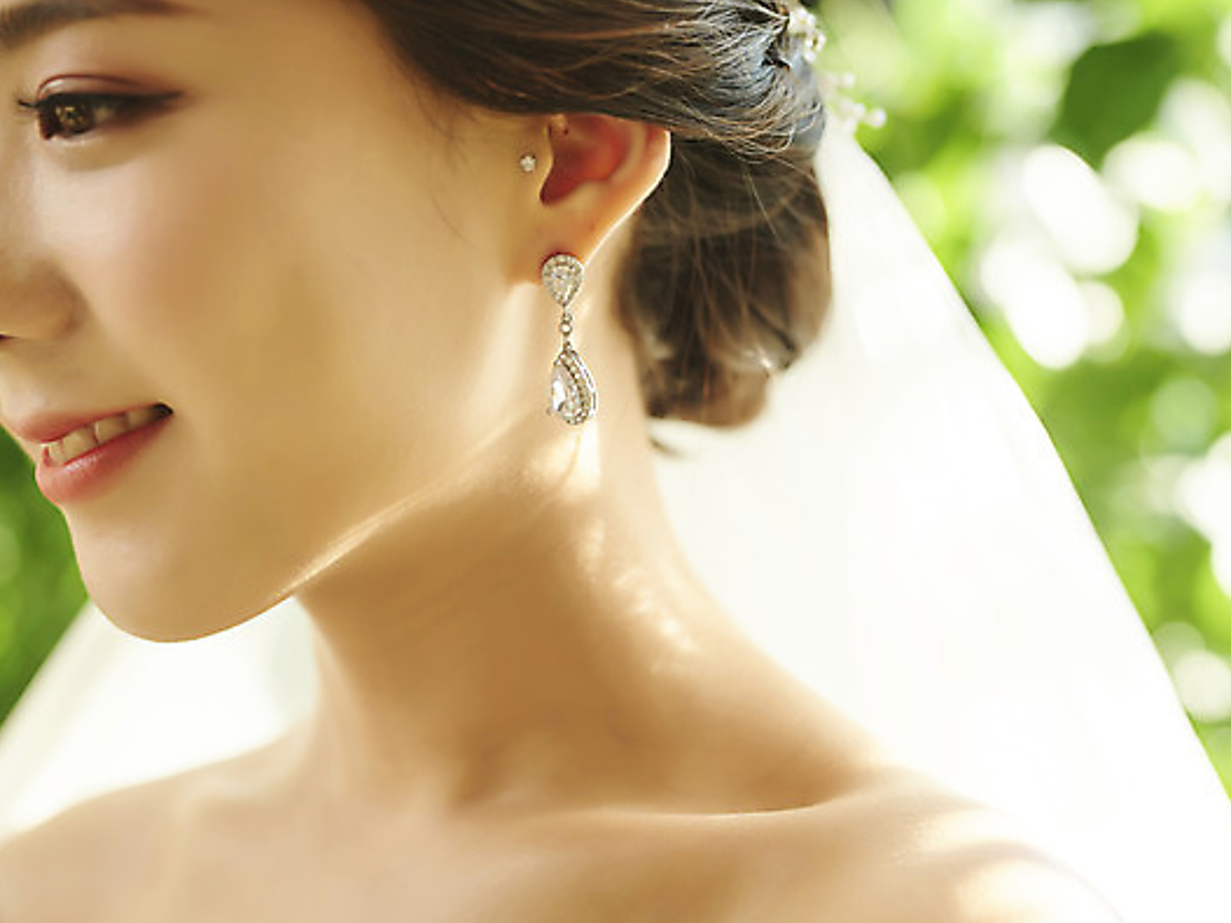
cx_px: 559
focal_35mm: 93
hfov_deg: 21.1
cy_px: 458
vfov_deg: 15.9
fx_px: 3306
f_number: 2.8
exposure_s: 1/125
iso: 125
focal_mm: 85
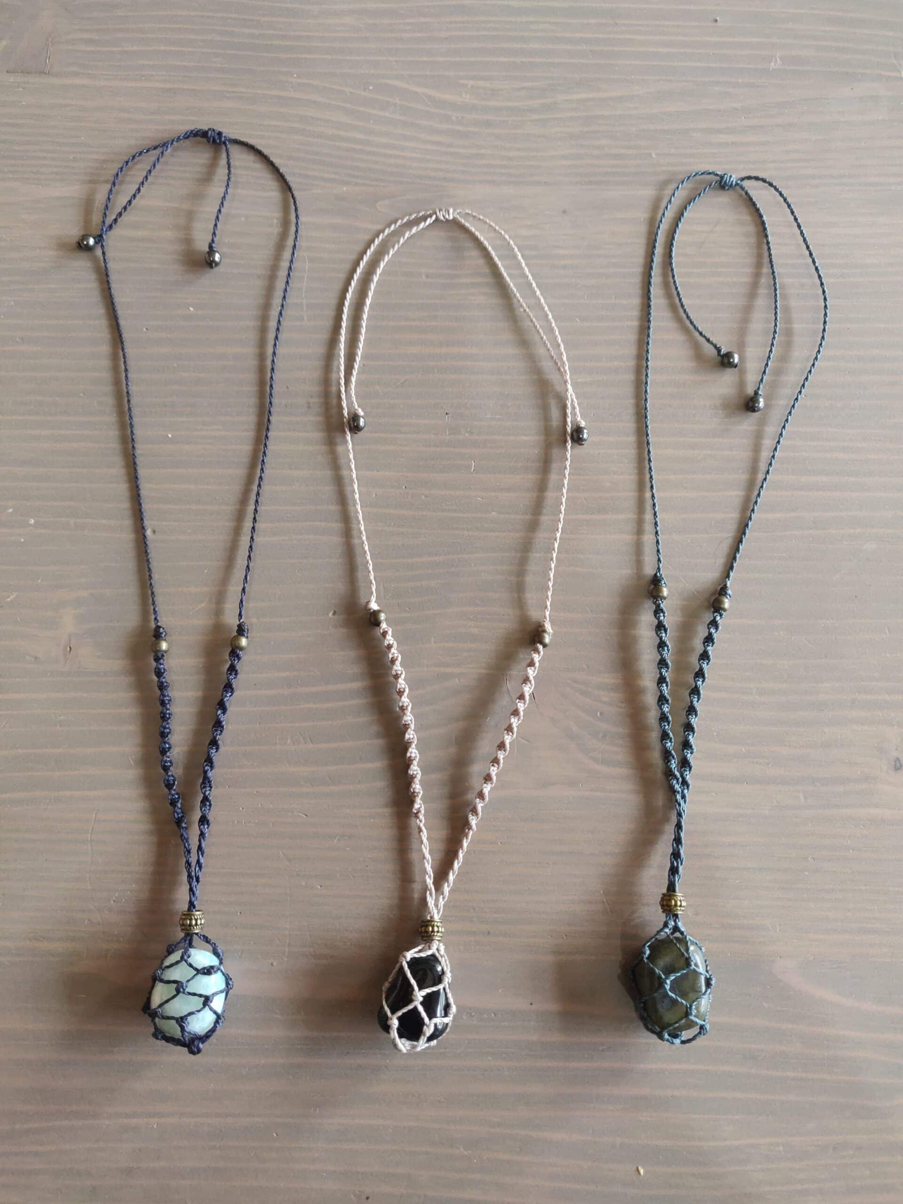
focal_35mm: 25
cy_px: 602
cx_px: 452
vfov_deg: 69.4
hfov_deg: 54.9
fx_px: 870
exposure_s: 1/33
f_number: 1.7
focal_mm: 4.25
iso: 1000
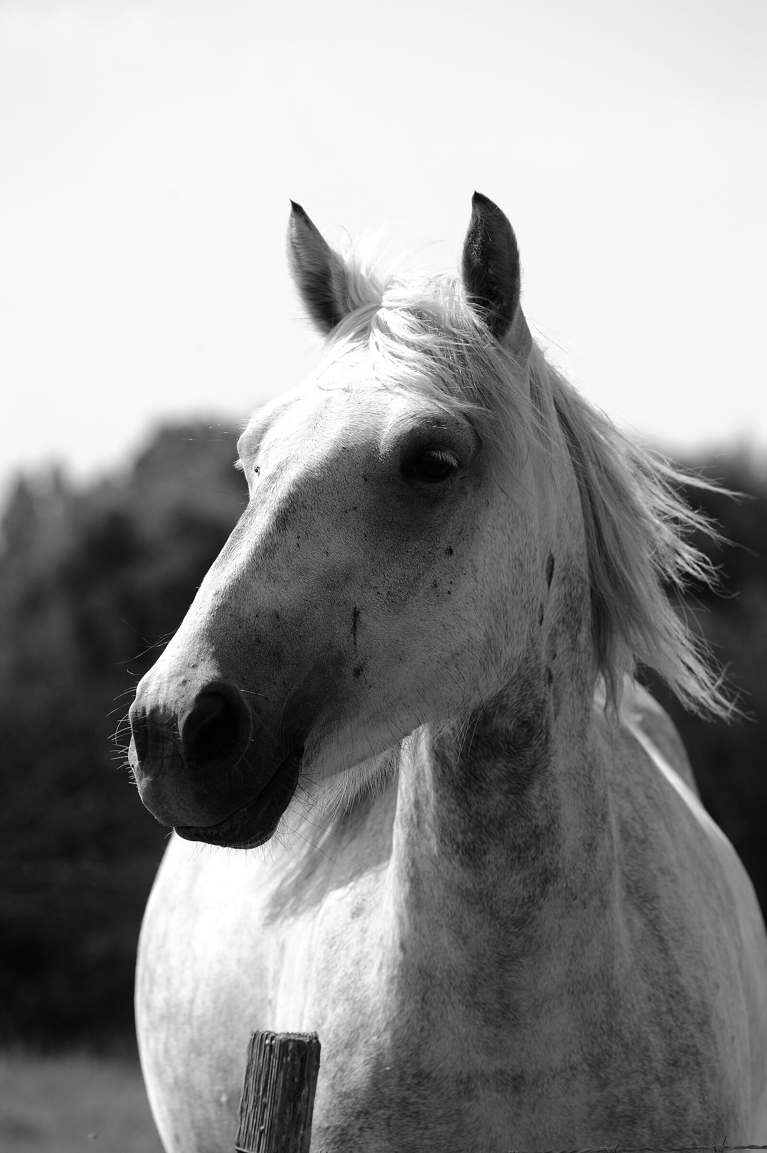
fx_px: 6399
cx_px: 384
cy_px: 576
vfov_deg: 10.3
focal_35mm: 200
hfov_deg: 6.9
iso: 200
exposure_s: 1/500
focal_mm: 200
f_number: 8
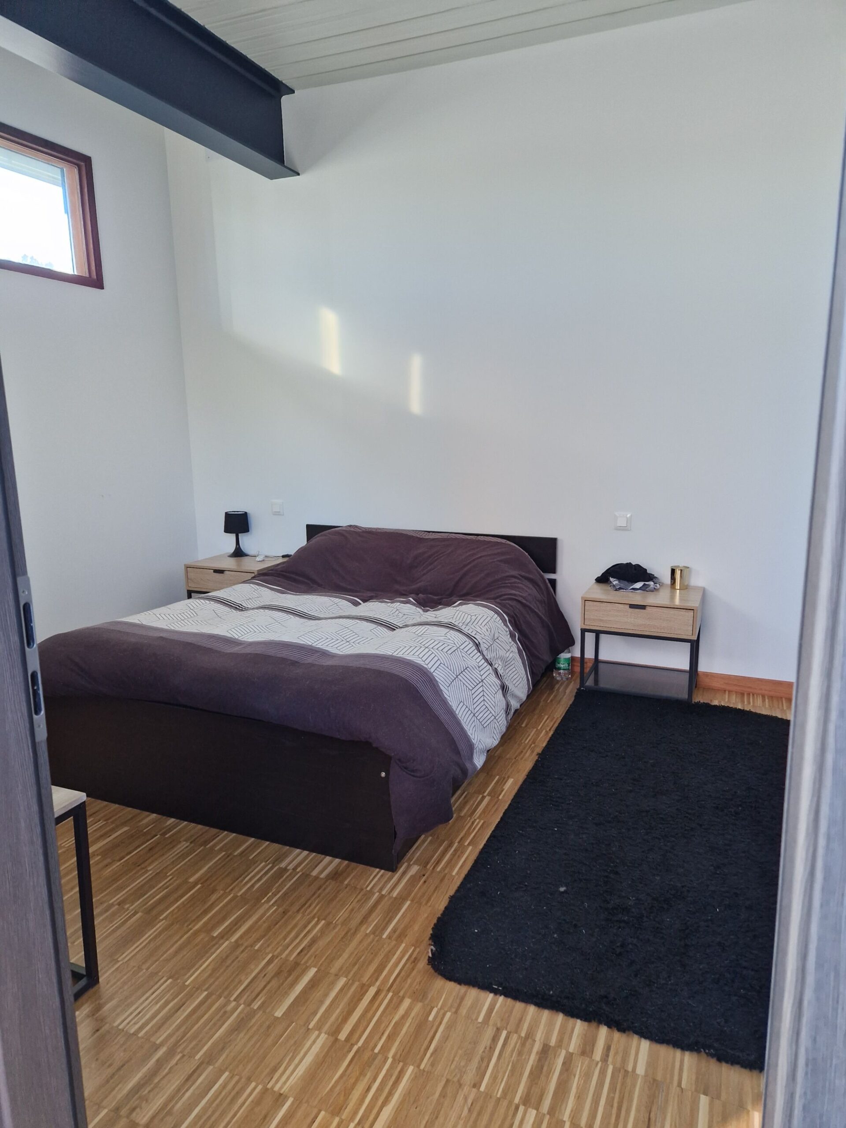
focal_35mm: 23
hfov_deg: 58.9
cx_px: 423
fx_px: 749
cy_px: 564
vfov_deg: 73.9
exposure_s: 1/100
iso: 200
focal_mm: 5.4
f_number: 1.8
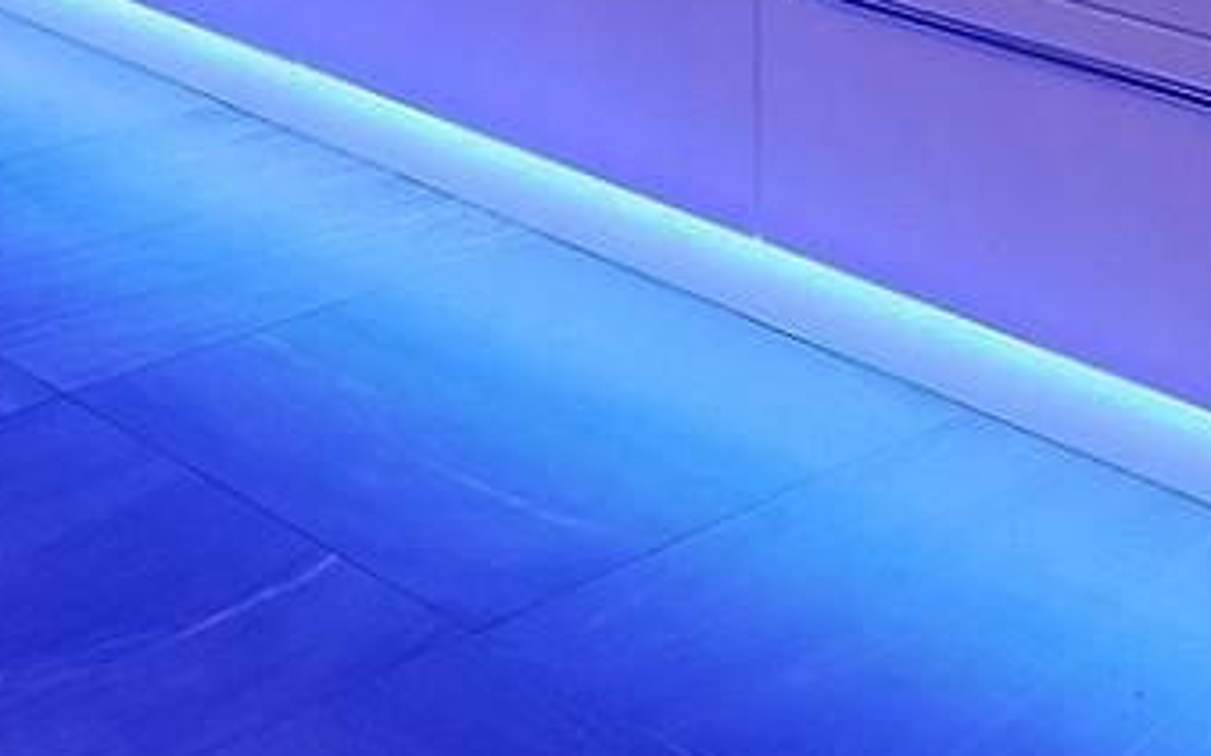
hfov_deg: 23.4
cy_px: -928
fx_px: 2912
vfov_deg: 12.4
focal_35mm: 88
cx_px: 799
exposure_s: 1/2
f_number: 9
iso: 400
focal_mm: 13
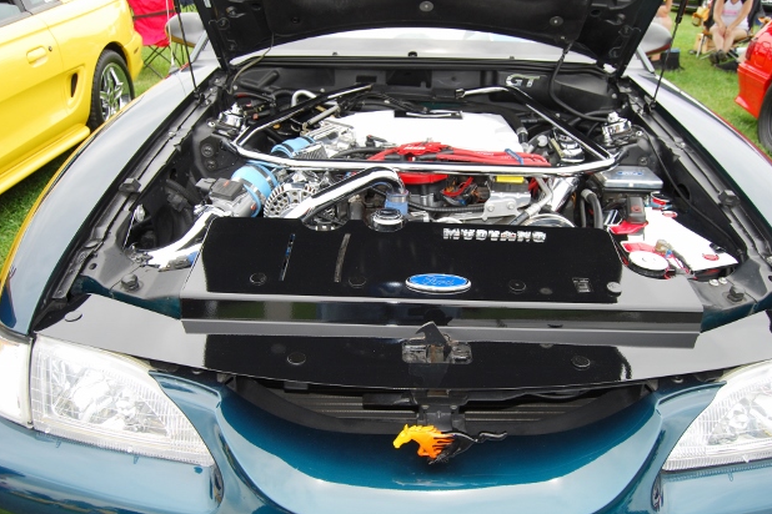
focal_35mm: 28
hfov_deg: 65.5
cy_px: 255
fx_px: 600
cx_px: 396
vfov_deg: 46.4
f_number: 6.3
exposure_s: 1/200
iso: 200
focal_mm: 18
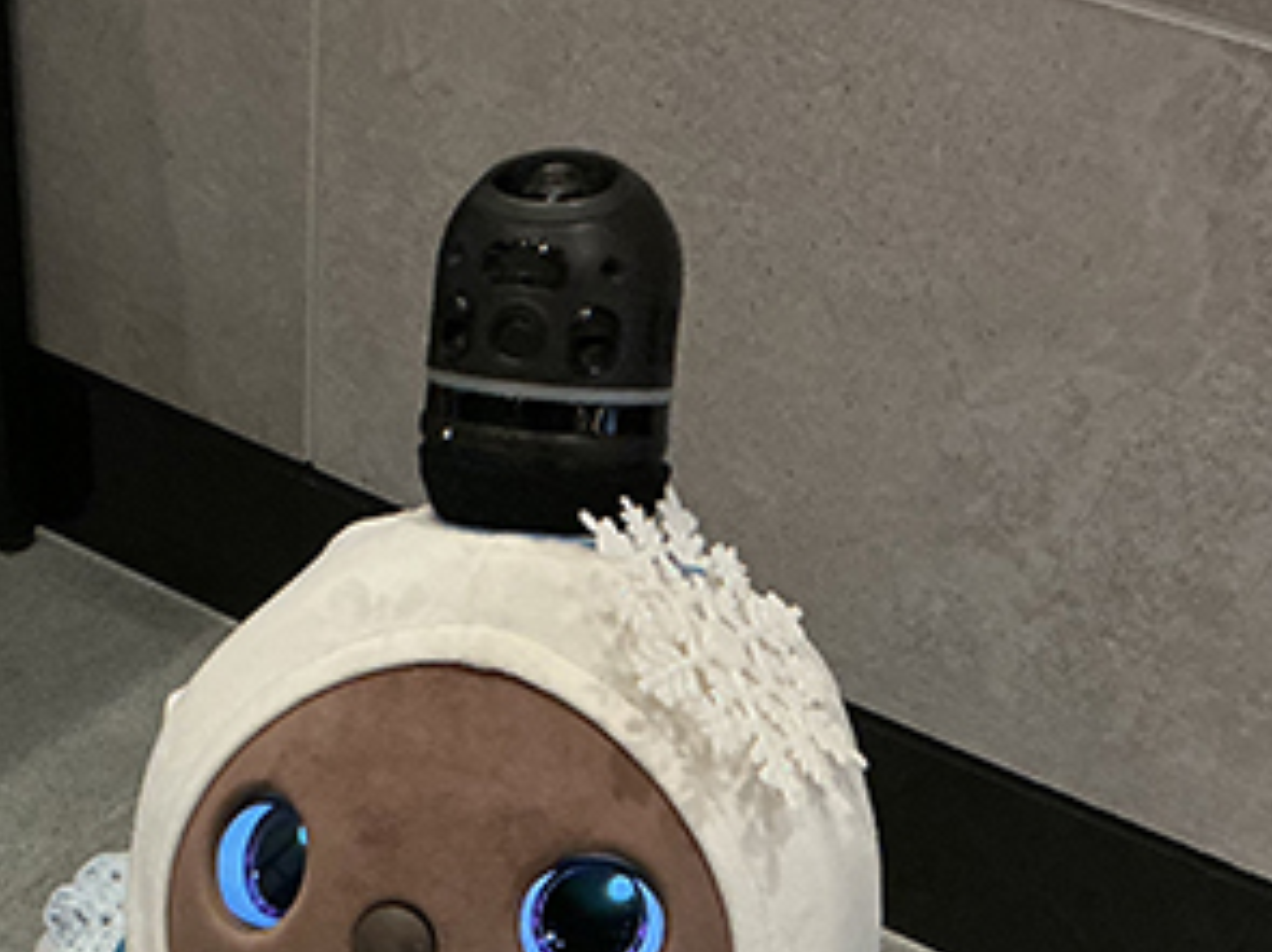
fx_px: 2314
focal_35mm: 63
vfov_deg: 22.6
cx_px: 431
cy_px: 892
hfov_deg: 30.5
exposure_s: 1/100
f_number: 1.8
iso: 64
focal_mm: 3
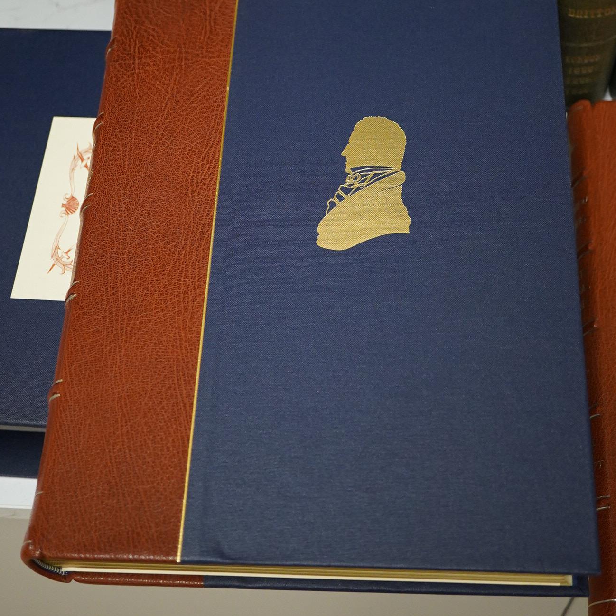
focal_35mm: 58
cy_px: 200
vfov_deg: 29.3
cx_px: 308
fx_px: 1168
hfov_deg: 29.6
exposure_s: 1/500
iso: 3200
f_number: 4.5
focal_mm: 30
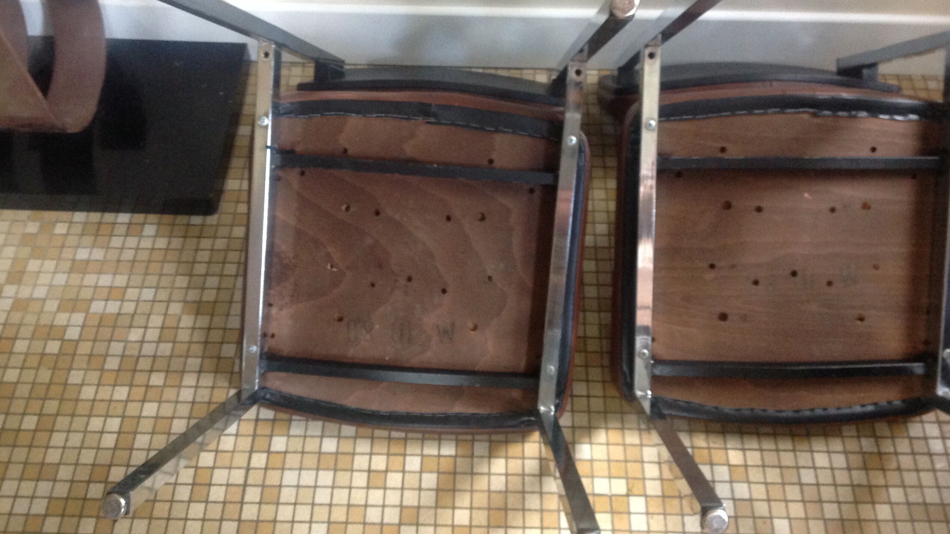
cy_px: 226
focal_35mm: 39
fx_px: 982
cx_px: 474
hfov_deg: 51.6
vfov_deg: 30.4
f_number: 2.4
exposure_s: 1/15
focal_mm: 4.28
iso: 320
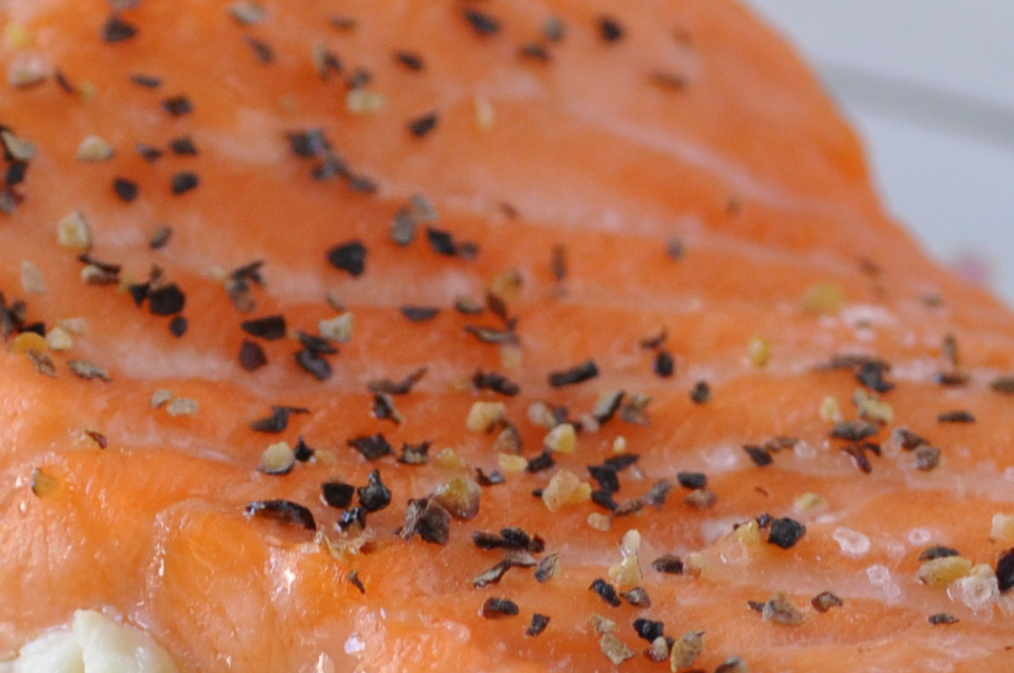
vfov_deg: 6.4
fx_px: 5964
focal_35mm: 212
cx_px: 286
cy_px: 830
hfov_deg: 9.7
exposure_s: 1/60
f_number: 5.6
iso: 450
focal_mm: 35
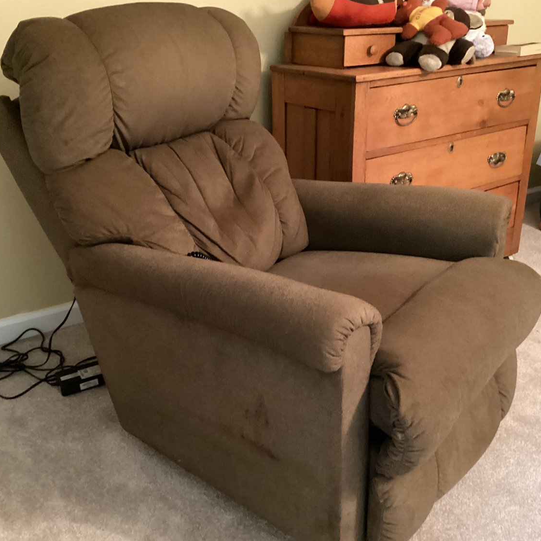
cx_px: 267
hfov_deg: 44.9
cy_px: 269
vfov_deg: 44.9
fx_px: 654
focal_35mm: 37
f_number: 2.4
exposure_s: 1/17
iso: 640
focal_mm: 3.3
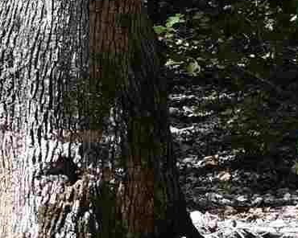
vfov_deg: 5.9
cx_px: -813
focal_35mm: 257
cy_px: -256
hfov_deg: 6.4
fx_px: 2267
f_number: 5.6
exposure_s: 1/250
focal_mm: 33
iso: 140
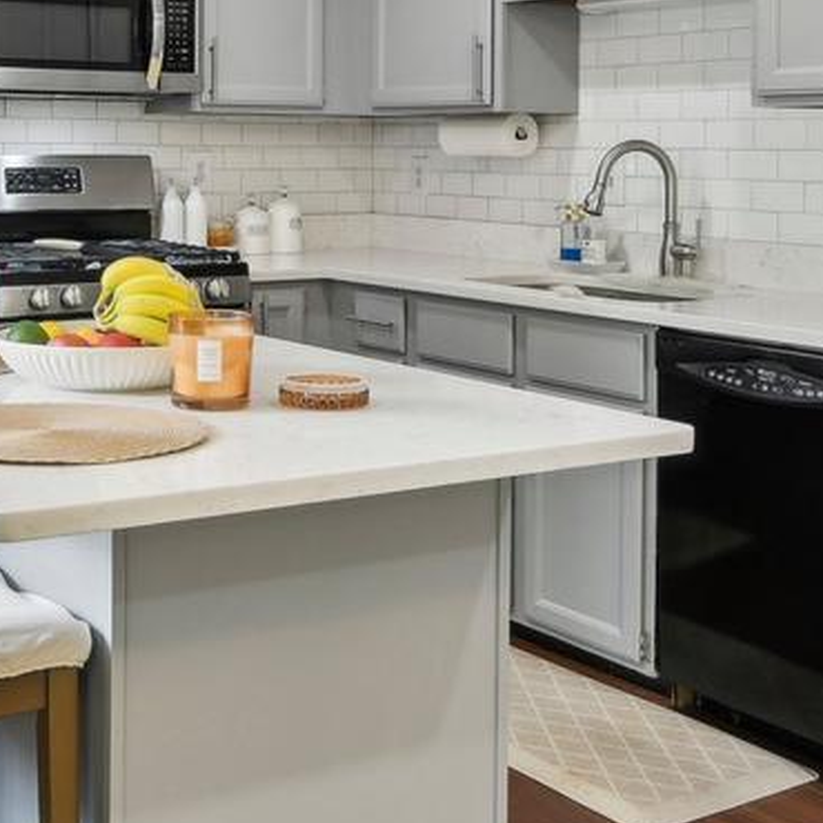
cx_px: 162
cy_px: 143
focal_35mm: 53
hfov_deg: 31.4
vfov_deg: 31.2
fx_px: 1426
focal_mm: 16
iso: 400
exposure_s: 1/20
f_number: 8
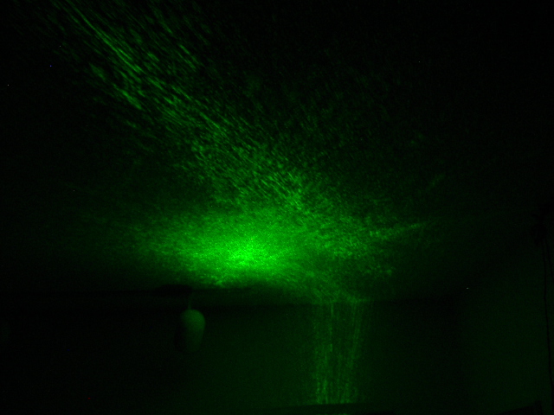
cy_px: 208
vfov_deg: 37.7
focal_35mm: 38
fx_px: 608
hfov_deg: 49.0
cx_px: 277
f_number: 2.6
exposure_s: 1/4
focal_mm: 5.8
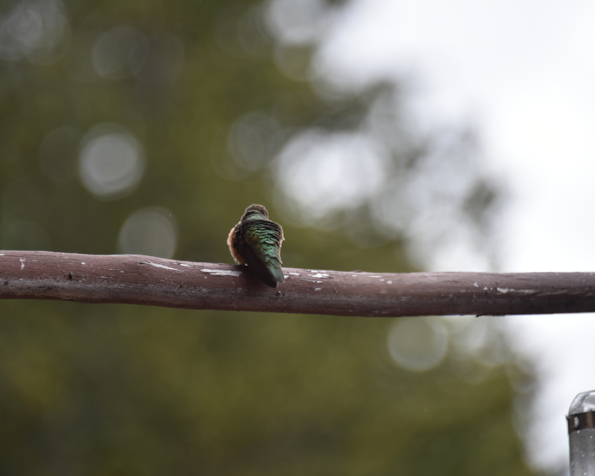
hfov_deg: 5.7
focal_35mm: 339
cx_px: 257
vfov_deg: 4.6
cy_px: 238
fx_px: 5971
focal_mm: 300
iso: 500
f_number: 5.6
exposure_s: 1/640
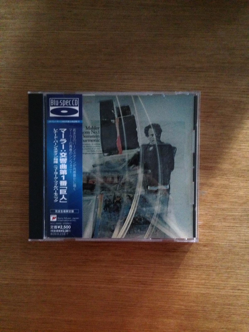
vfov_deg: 55.4
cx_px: 124
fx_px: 317
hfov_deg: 42.9
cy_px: 166
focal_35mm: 33
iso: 800
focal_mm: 4.13
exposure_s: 1/15
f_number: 2.4
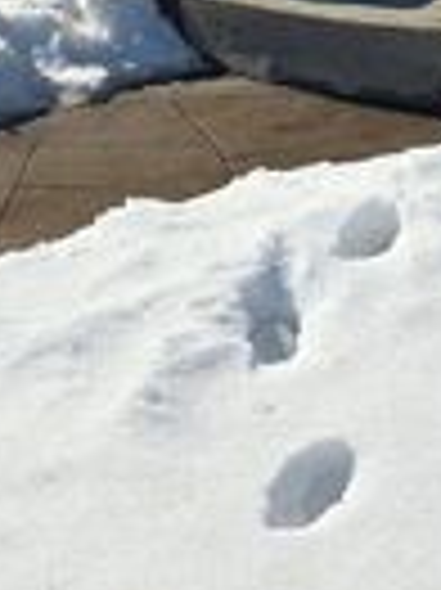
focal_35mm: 117
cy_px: -651
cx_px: 477
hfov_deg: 12.4
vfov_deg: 13.8
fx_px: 1991
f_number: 1.7
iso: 80
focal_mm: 6.25
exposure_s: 1/7944
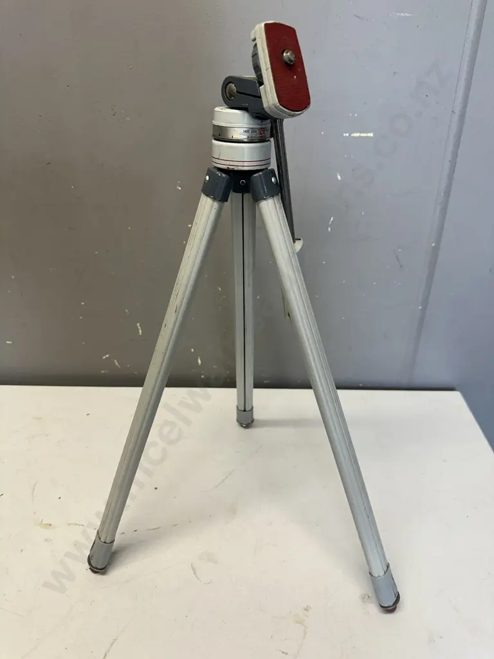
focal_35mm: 24
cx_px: 247
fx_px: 457
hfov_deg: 56.8
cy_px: 330
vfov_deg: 71.6
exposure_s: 1/100
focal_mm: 6.86
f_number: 1.78
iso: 80
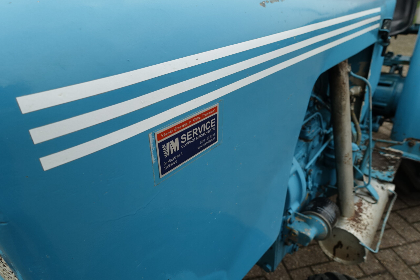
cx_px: 210
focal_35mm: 24
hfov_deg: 73.7
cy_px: 140
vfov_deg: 53.1
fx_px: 280
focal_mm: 8.8
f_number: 4
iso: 125
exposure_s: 1/160
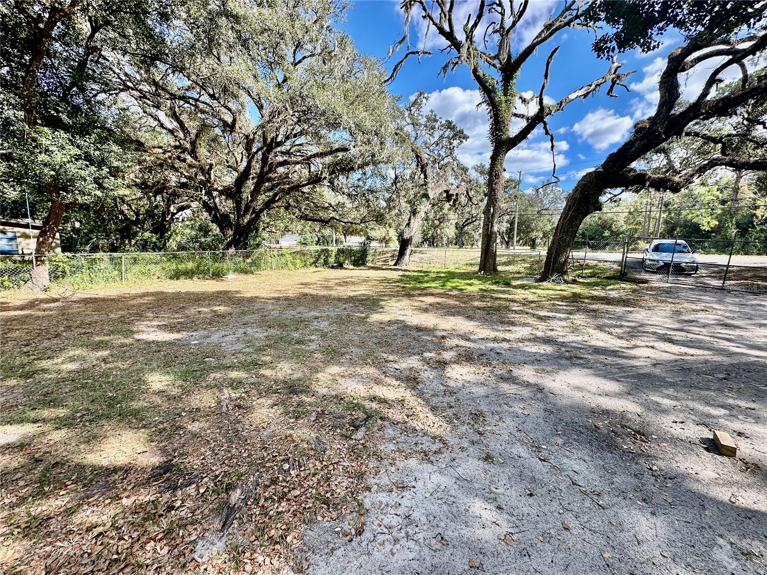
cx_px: 384
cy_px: 288
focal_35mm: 14
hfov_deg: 102.1
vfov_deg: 85.7
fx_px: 310
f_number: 2.2
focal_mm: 2.22
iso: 40
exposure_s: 1/438
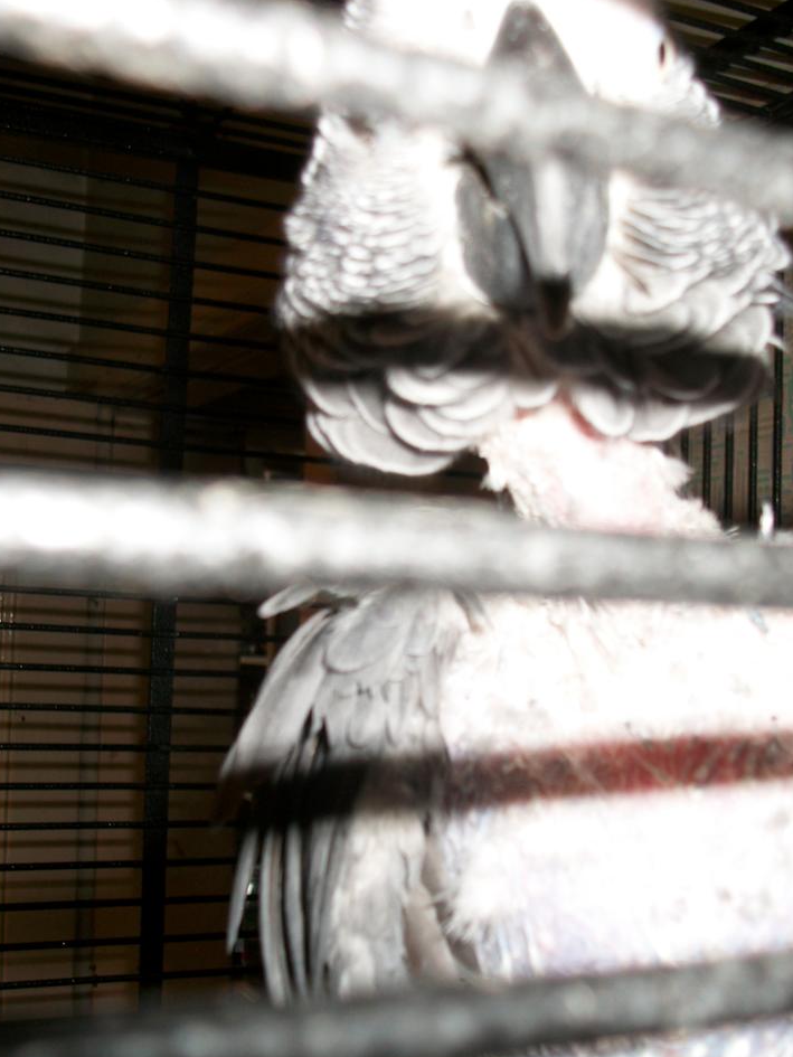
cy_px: 530
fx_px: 1283
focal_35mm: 42
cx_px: 509
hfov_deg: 34.1
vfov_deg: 44.8
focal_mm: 5.7
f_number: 2.9
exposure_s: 1/40
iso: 80
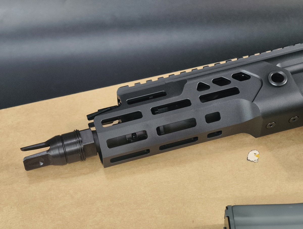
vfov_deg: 17.4
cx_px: 152
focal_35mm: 85
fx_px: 745
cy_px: 114
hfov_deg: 23.0
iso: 725
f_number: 2.67
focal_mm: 22.48
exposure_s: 1/30
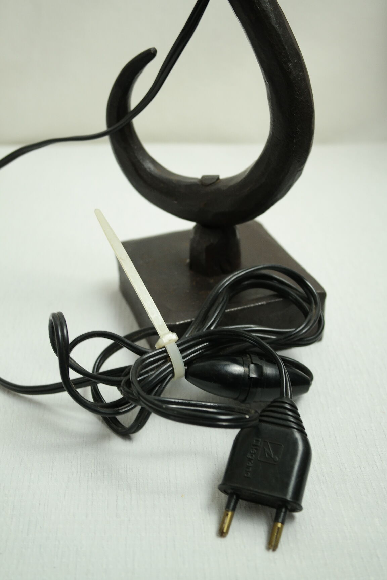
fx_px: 790
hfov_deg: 27.5
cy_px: 290
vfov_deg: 40.3
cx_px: 194
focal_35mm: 49
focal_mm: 32
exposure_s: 1/30
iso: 400
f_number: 5.6
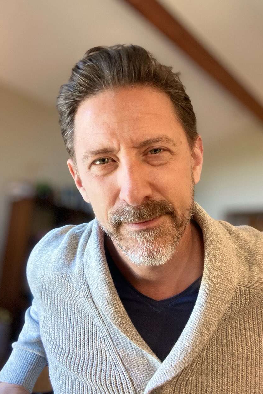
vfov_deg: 55.8
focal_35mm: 34
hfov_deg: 38.8
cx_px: 144
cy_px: 196
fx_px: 373
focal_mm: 2.87
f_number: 2.2
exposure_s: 1/60
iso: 250
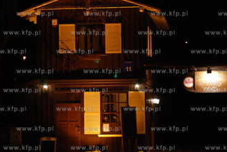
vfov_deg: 9.2
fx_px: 941
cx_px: 127
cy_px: 81
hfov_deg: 13.7
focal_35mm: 149
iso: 400
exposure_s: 1/25
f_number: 2.8
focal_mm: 80
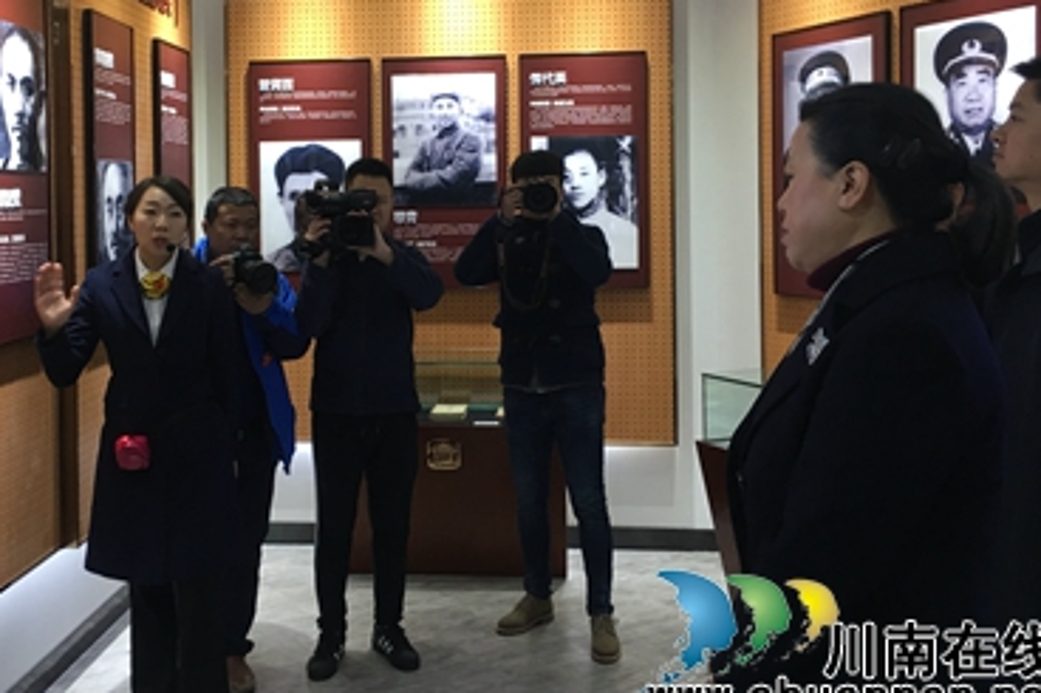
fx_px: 1185
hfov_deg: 47.1
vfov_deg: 32.3
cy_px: 225
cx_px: 413
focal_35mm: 41
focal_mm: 4.15
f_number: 2.2
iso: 40
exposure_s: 1/17
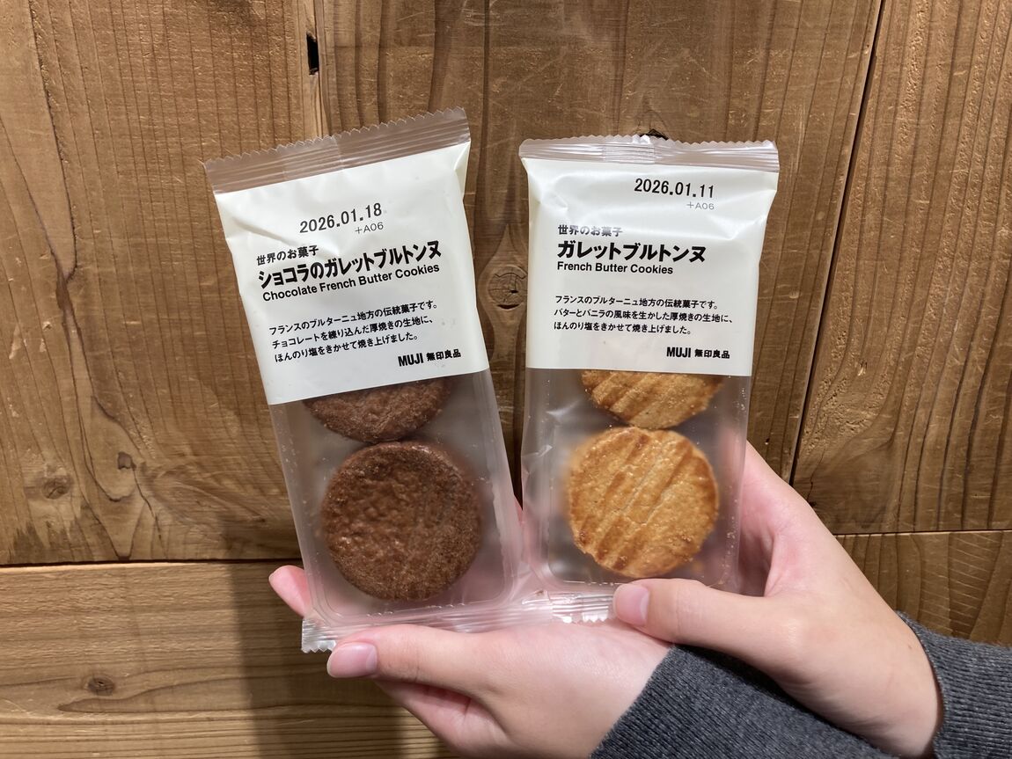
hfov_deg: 63.4
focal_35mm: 28
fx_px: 819
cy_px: 380
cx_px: 506
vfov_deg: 49.8
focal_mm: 3.99
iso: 64
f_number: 1.8
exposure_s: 1/60
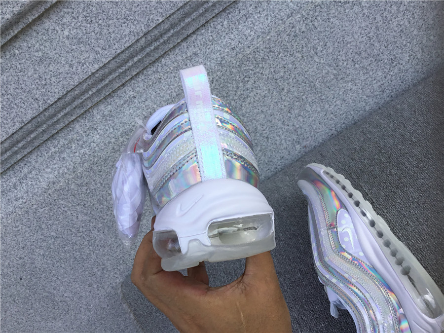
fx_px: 398
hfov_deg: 58.4
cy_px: 166
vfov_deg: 45.4
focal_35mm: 31
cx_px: 222
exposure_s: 1/547
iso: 25
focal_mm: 3.3
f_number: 2.4
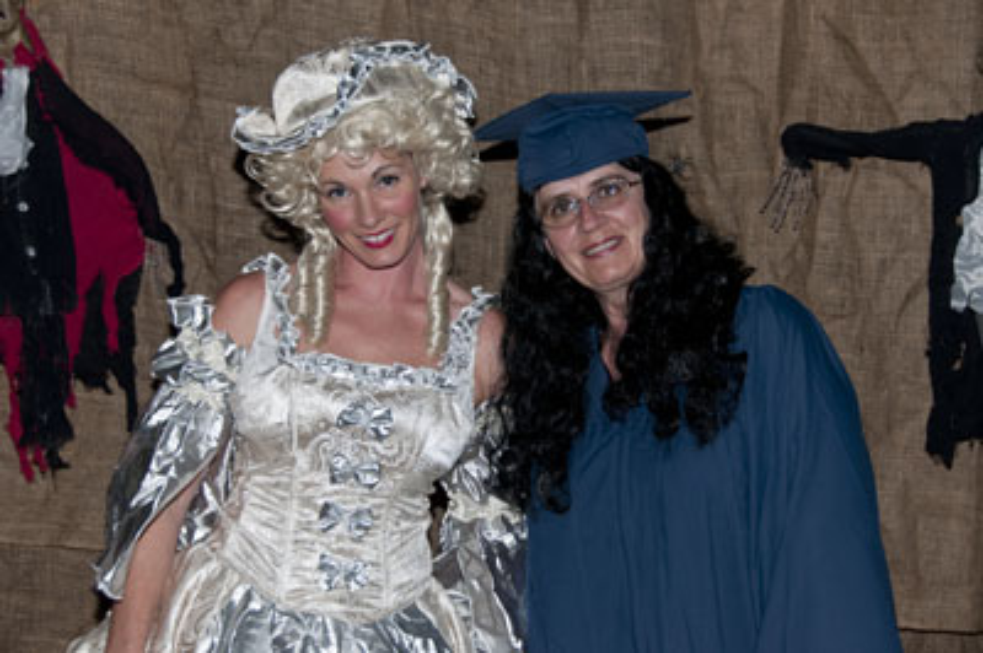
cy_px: 326
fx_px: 1882
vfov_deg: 19.7
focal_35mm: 69
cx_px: 492
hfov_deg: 29.3
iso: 200
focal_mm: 46
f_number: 4.5
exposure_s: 1/60
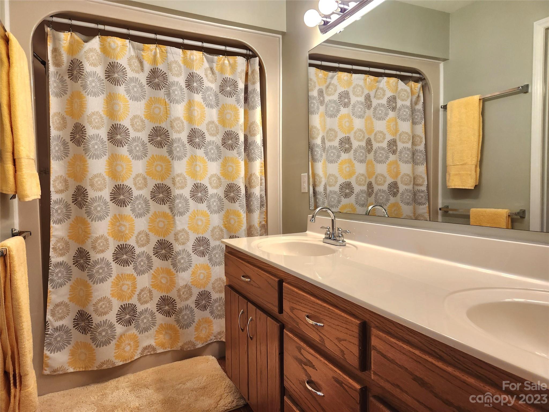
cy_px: 206
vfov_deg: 58.9
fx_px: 365
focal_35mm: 23
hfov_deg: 73.9
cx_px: 274
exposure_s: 1/120
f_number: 1.8
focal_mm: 5.4
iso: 200
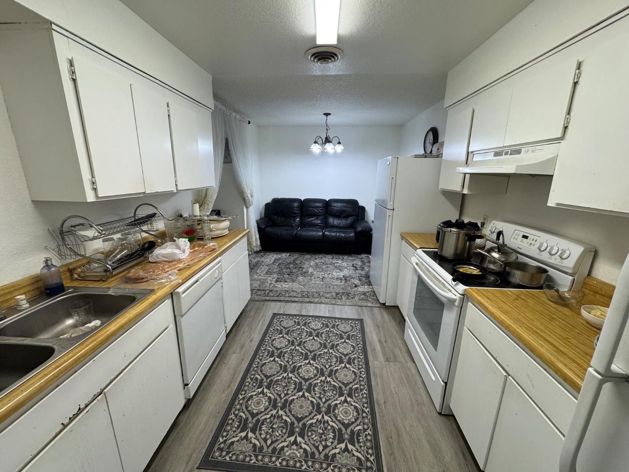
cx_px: 314
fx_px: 254
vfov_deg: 85.7
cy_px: 236
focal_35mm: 14
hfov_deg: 102.1
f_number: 2.2
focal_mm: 2.22
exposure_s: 1/120
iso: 200
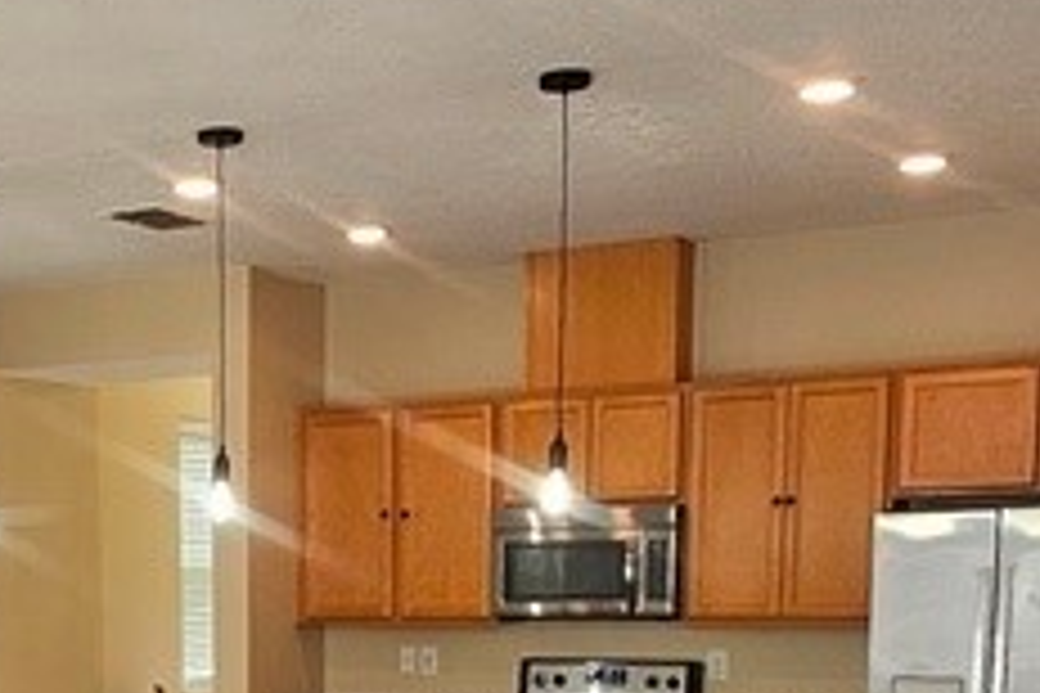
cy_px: 868
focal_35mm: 60
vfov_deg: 20.8
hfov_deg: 32.1
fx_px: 1733
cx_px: 149
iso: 64
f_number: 2.2
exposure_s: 1/60
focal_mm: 2.2
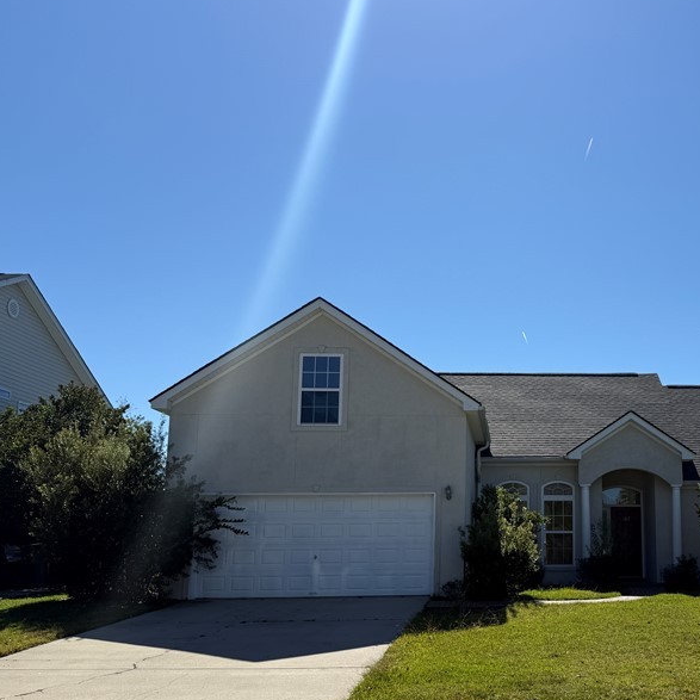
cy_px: 421
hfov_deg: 43.2
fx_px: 847
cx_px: 545
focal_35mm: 37
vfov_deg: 44.7
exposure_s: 1/6711
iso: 80
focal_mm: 6.76
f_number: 1.78
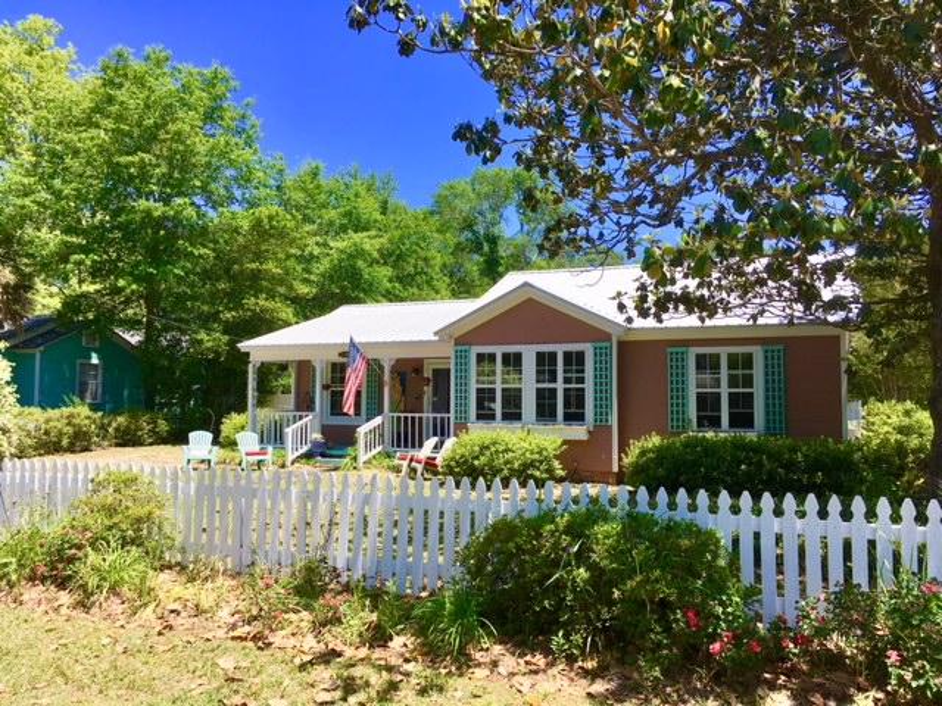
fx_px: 789
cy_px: 353
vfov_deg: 48.2
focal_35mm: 29
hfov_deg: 61.7
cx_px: 471
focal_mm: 4.15
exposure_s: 1/1068
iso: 25
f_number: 2.2
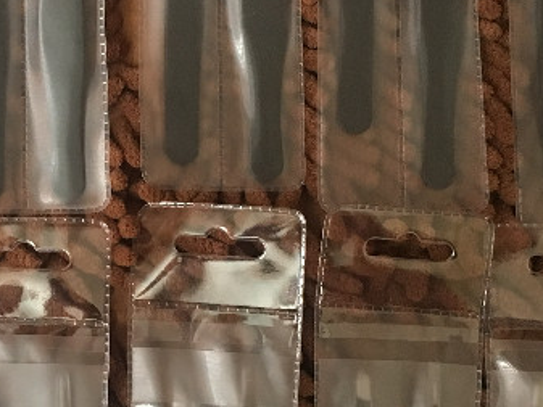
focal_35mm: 86
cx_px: 118
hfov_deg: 22.5
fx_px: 1350
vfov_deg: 17.2
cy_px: 225
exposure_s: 1/25
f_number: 2.2
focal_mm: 4.15
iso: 200
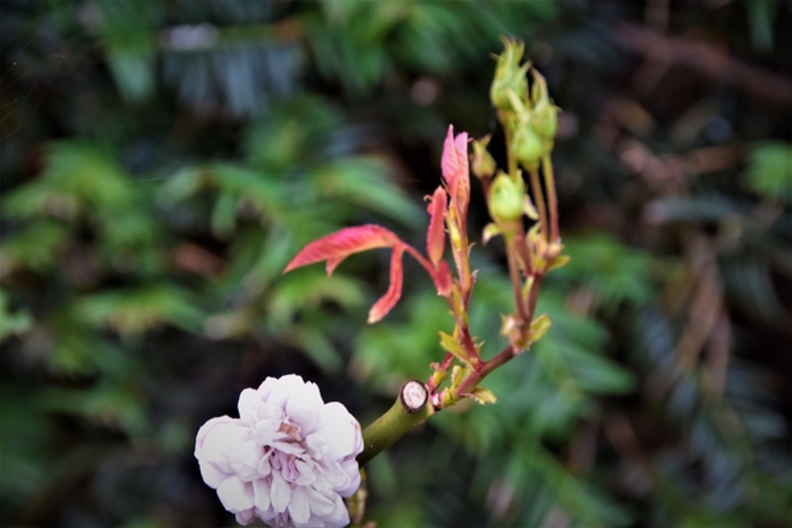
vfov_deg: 4.6
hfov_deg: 6.9
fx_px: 6599
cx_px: 396
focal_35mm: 300
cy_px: 264
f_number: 9
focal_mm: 200
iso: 560
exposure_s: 1/30
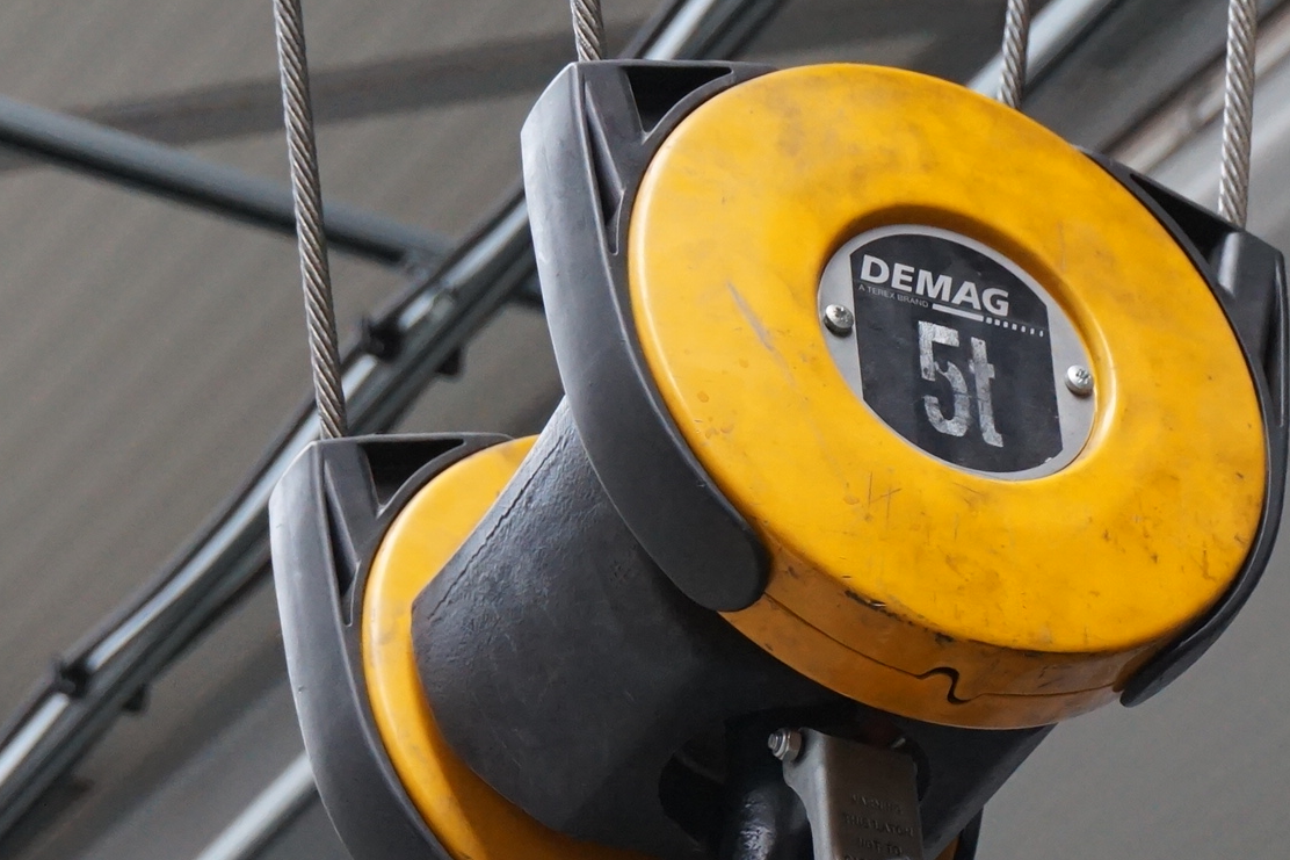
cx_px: 841
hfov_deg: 13.2
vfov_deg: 8.8
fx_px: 5553
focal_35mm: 155
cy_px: 811
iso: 1600
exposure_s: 1/160
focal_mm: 42
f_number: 5.6
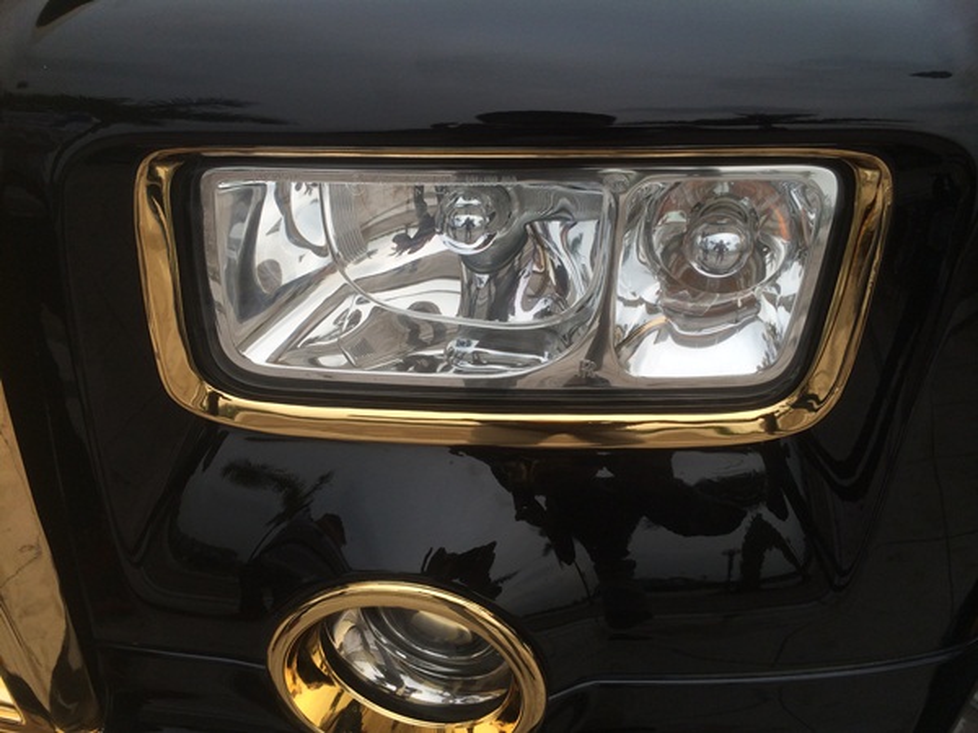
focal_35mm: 30
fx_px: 848
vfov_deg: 46.8
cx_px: 489
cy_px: 366
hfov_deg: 60.0
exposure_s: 1/662
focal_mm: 4.12
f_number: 2.2
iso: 32
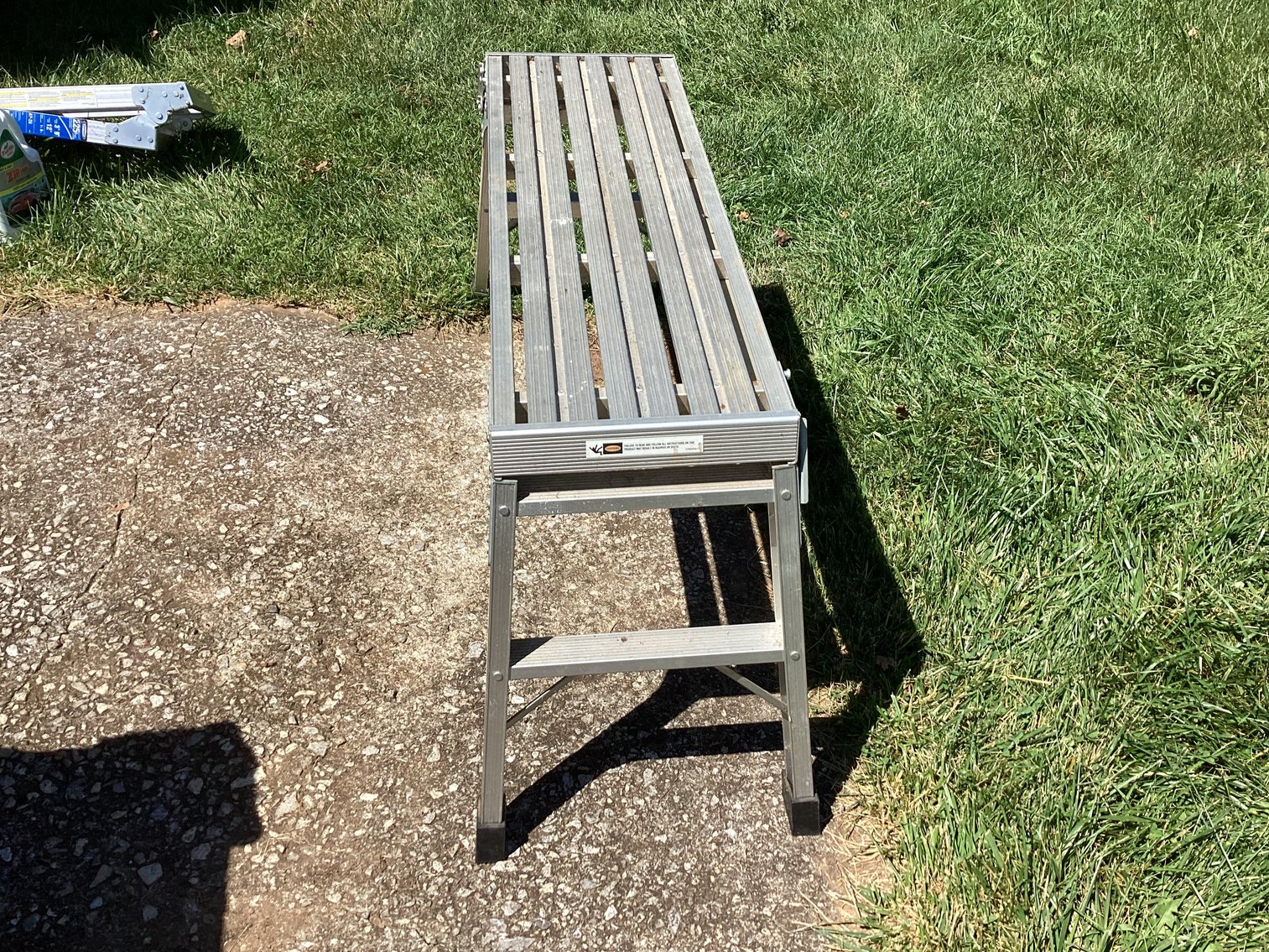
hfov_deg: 58.3
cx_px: 634
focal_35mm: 31
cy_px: 476
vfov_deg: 45.4
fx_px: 1137
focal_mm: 3.3
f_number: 2.4
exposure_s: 1/1235
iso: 25
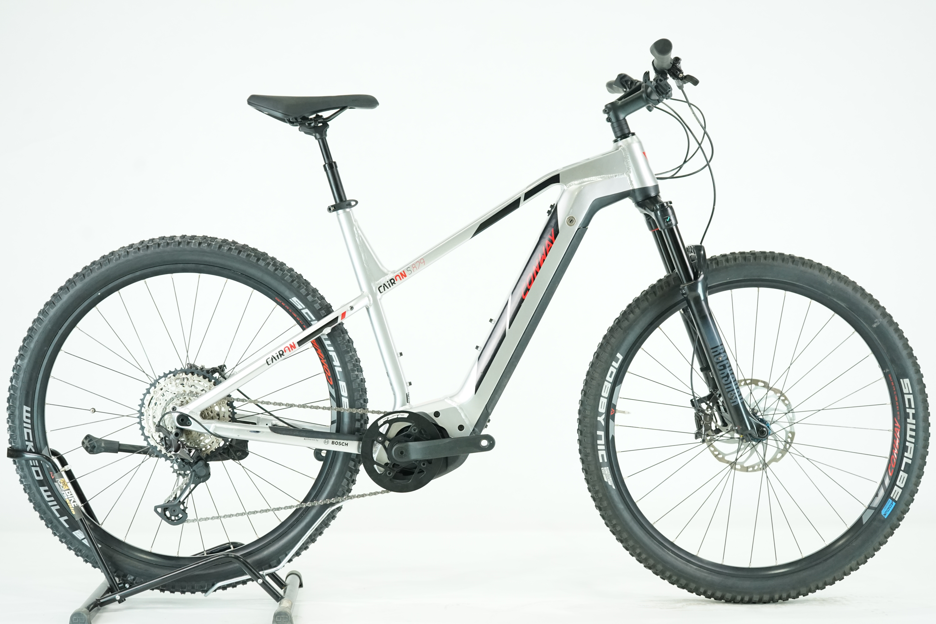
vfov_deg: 23.8
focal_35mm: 57
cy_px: 312
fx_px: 1482
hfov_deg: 35.1
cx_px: 468
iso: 2500
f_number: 5
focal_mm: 57
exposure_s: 1/200
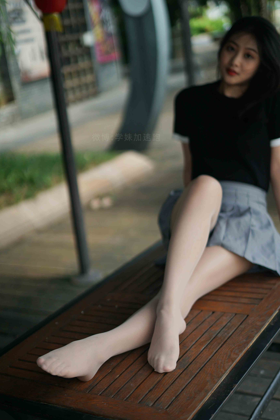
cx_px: 139
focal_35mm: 51
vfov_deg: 38.9
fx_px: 595
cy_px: 213
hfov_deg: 26.5
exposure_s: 1/3200
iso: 200
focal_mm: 50
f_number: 1.8
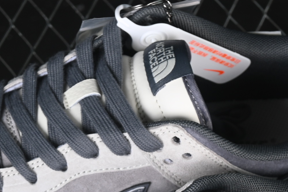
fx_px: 1664
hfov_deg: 9.9
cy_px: 245
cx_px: 120
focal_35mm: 208
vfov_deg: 6.6
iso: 160
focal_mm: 50
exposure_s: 1/60
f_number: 7.1
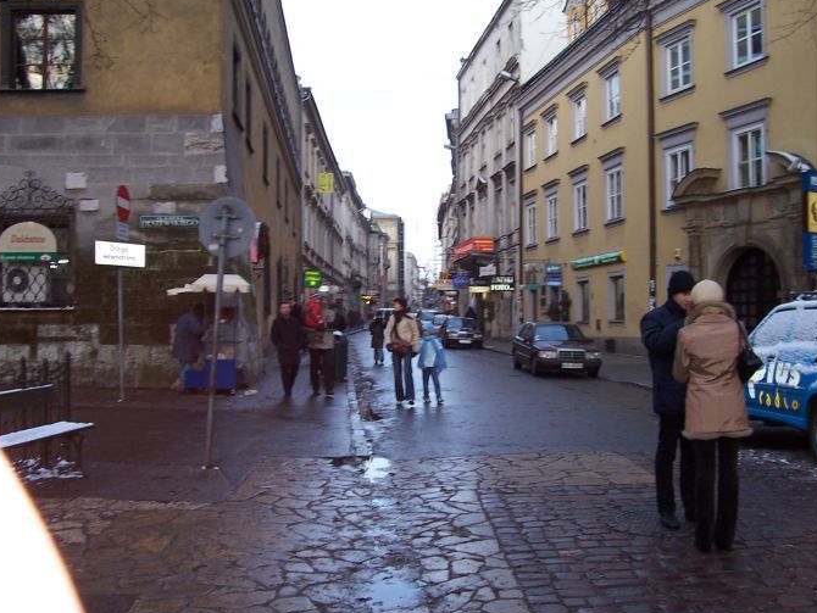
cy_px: 326
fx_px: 874
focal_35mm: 37
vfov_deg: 38.7
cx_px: 427
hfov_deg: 50.1
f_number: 2.7
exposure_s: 1/60
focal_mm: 5.6
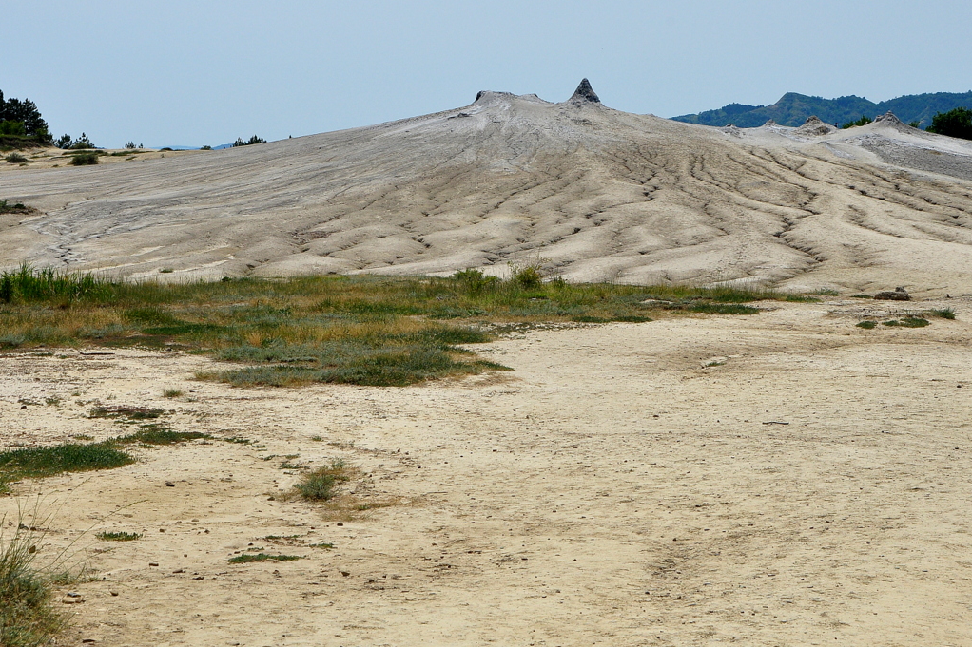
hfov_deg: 23.1
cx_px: 490
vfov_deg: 15.5
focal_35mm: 88
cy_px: 281
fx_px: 2375
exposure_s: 1/640
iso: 400
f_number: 13
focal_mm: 50
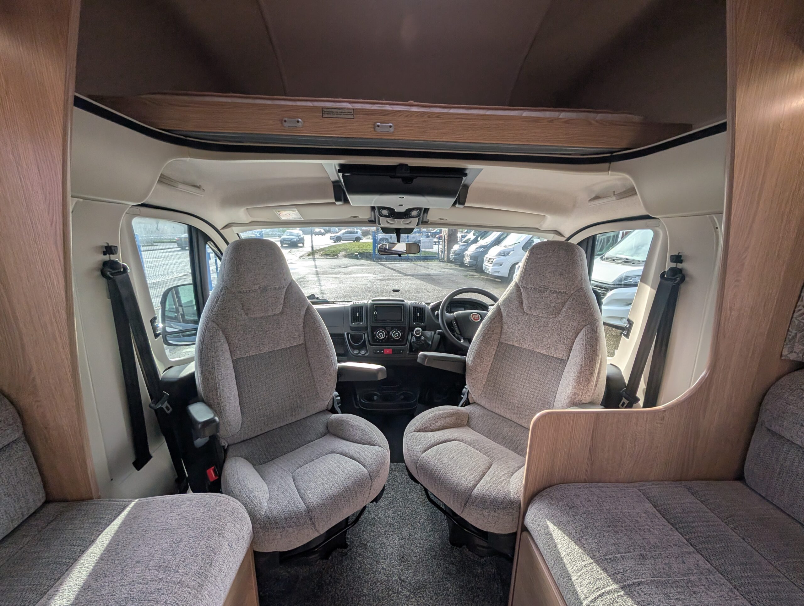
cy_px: 303
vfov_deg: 94.6
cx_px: 402
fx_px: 279
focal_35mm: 12
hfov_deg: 110.5
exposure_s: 1/741
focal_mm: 2.02
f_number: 1.7
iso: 53
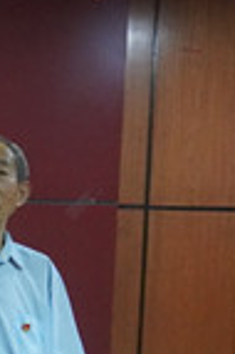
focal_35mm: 132
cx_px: -396
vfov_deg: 15.0
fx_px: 1296
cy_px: 426
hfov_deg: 9.0
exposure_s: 1/160
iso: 6400
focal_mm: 21
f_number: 4
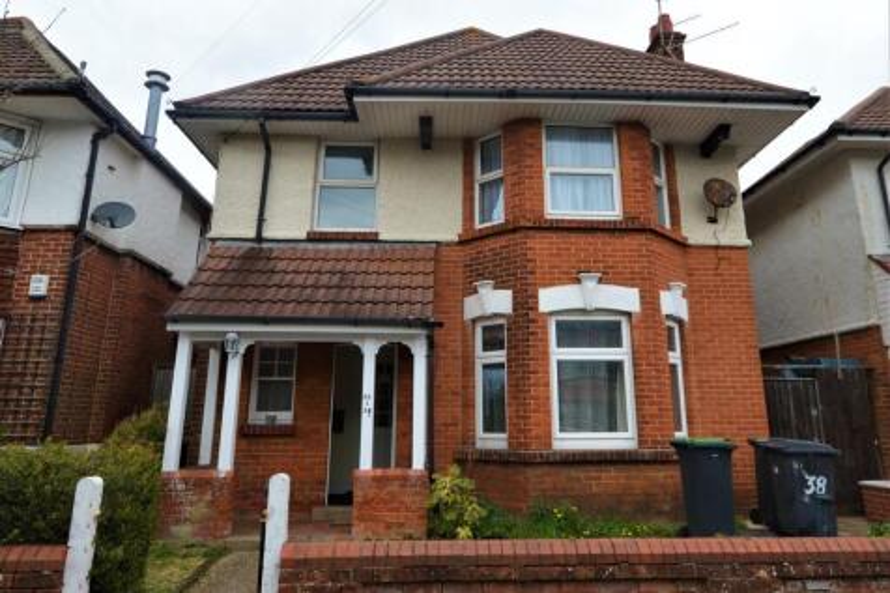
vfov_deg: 77.3
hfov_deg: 100.4
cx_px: 445
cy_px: 296
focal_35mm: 15
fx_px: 371
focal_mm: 10
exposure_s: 1/160
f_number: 6.3
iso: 100
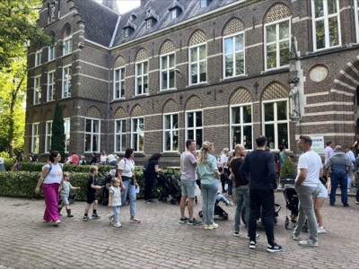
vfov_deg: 53.1
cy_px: 134
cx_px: 180
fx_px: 270
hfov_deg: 67.3
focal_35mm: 26
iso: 40
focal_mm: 5.1
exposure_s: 1/122
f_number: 1.6
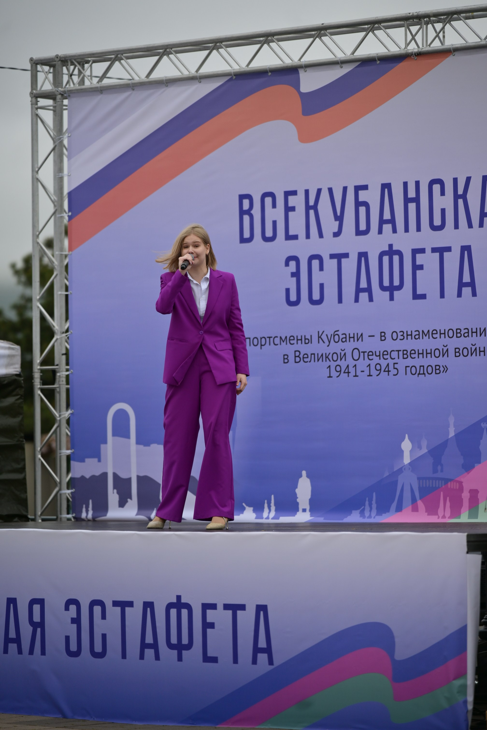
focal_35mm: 150
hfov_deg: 9.1
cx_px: 244
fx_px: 3044
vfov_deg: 13.7
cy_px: 365
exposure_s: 1/1600
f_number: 2.8
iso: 400
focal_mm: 150
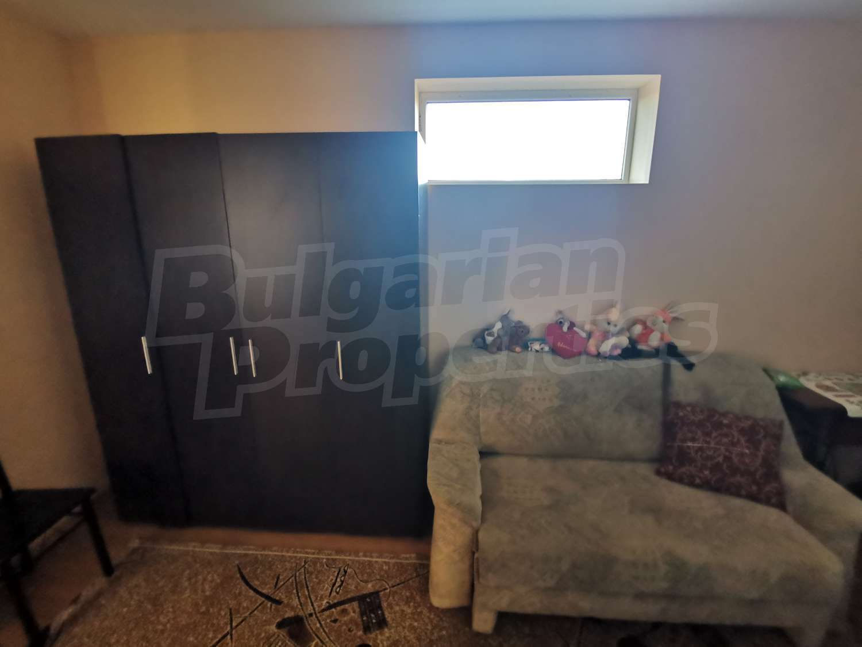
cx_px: 431
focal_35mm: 17
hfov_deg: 91.0
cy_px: 324
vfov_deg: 74.7
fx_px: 423
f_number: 2.2
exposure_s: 1/33.3
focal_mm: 2.23
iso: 400
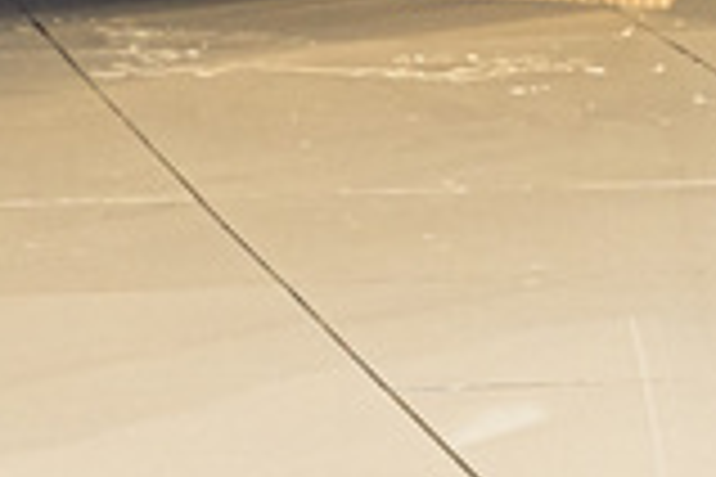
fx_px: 7935
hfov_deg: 5.1
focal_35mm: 399
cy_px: -932
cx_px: -768
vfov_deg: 3.4
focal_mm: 62
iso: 640
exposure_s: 1/160
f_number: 4
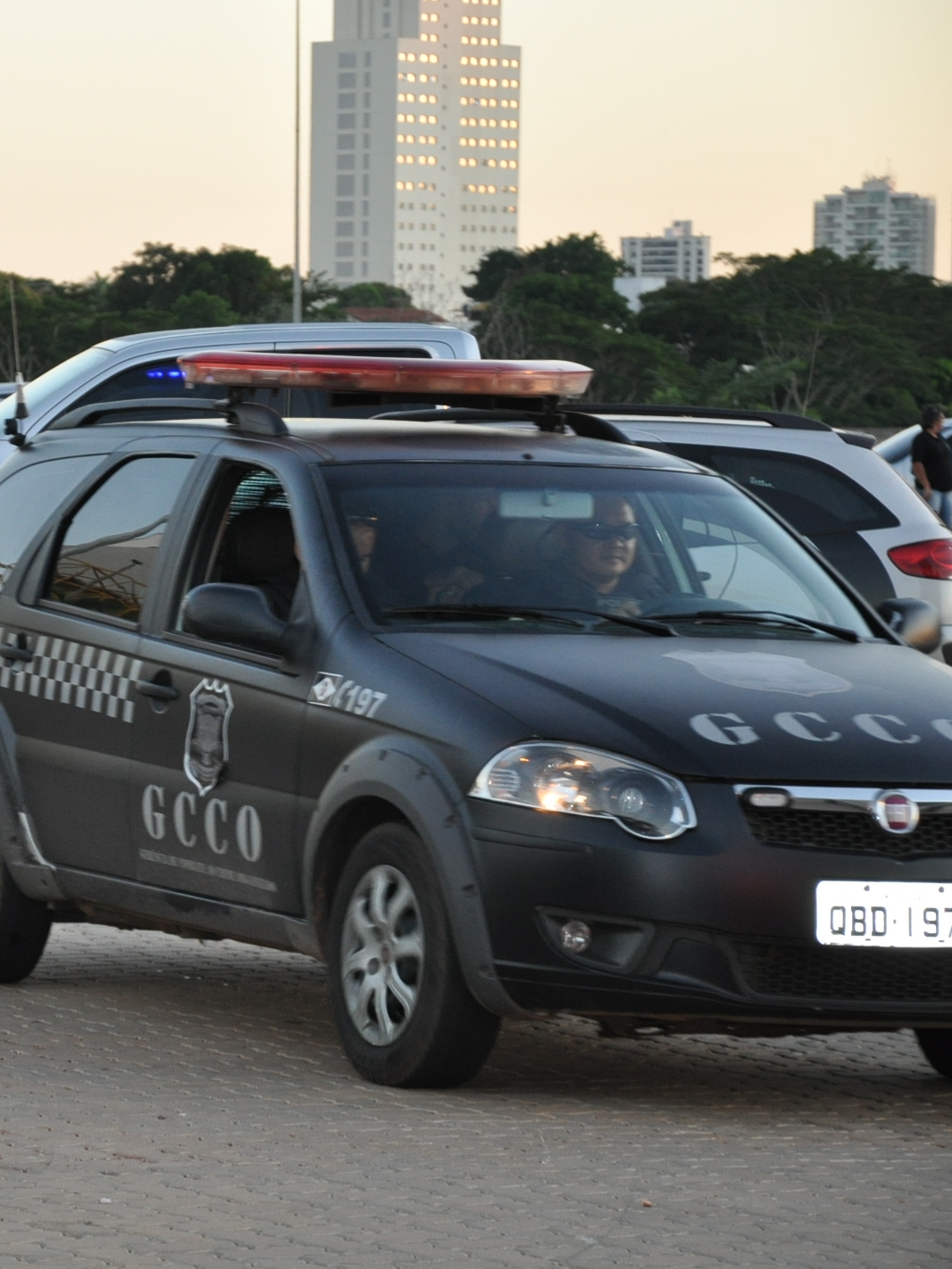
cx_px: 21
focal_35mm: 185
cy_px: 635
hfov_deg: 8.0
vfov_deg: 10.7
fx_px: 6773
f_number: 5.6
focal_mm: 85
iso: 800
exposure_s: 1/125
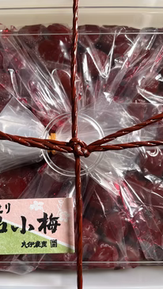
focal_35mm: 31
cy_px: 149
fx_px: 238
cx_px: 62
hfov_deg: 37.6
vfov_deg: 62.6
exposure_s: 1/112
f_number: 1.6
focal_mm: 5.1
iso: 125
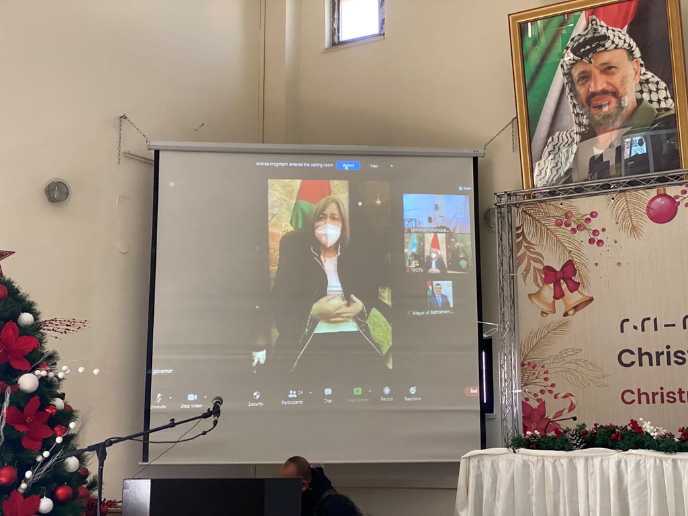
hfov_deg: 36.8
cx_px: 344
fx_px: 1034
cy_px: 258
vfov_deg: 28.0
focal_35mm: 52
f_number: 2
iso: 200
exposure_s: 1/50
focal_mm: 6
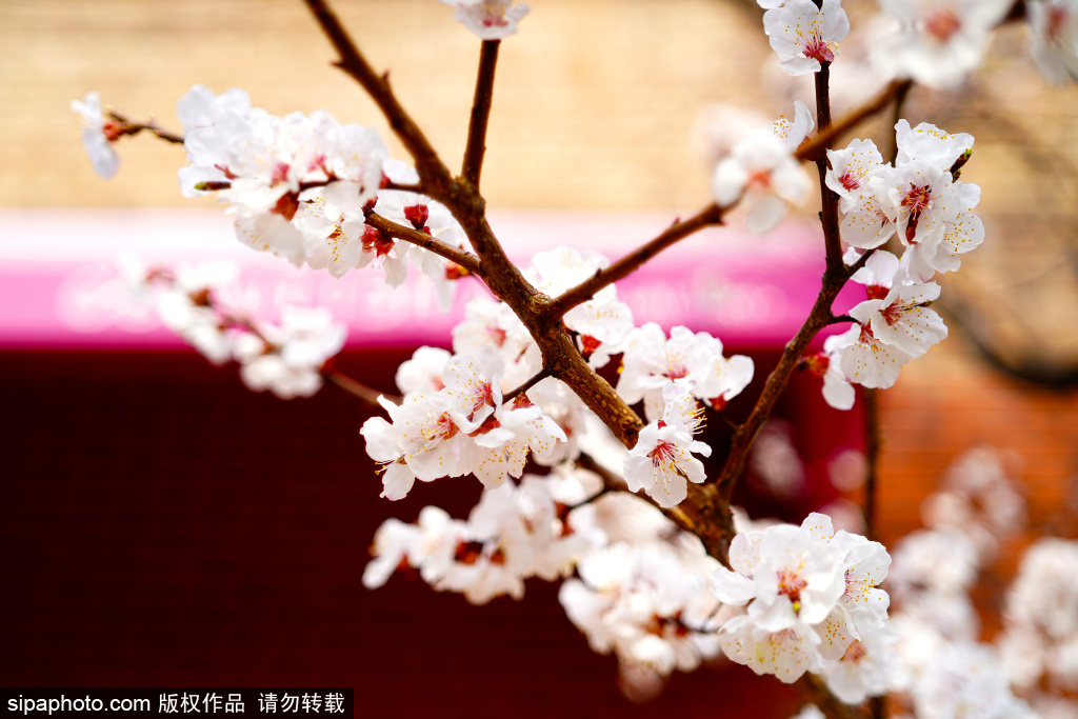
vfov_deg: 33.4
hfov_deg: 48.5
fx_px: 1198
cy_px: 360
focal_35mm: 40
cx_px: 539
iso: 100
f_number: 2
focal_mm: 40
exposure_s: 1/2500
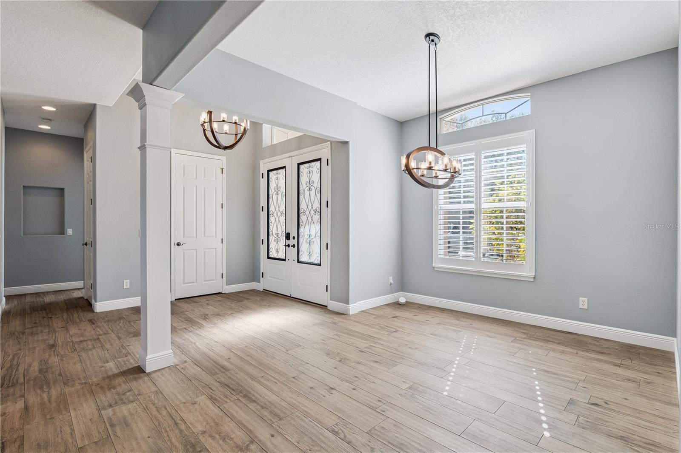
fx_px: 303
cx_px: 340
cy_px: 226
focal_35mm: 16
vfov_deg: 73.7
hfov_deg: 96.7
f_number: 10
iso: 800
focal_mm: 16
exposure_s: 1/125
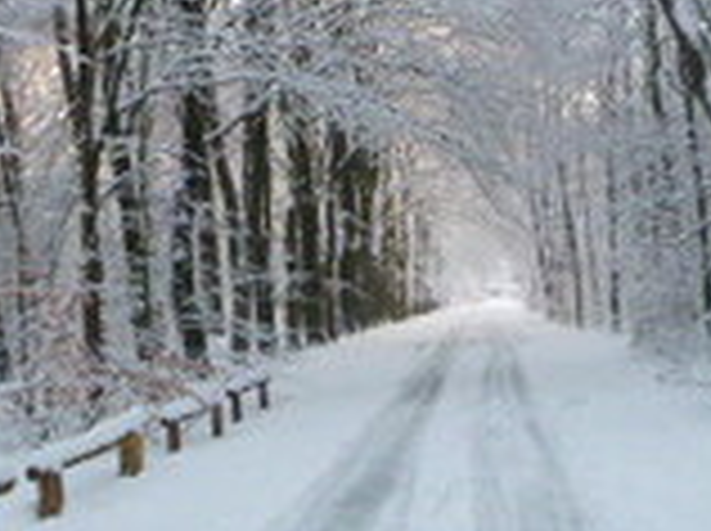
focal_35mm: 73
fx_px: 1497
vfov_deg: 19.9
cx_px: 364
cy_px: 101
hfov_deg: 26.7
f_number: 3.9
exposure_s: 1/60
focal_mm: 4.5
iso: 400
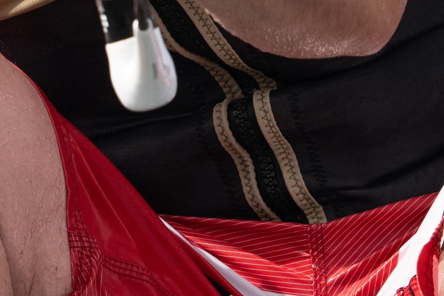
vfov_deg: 0.4
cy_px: 537
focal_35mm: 3072
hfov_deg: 0.7
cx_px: -472
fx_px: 37890
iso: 320
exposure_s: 1/3200
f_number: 4
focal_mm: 400
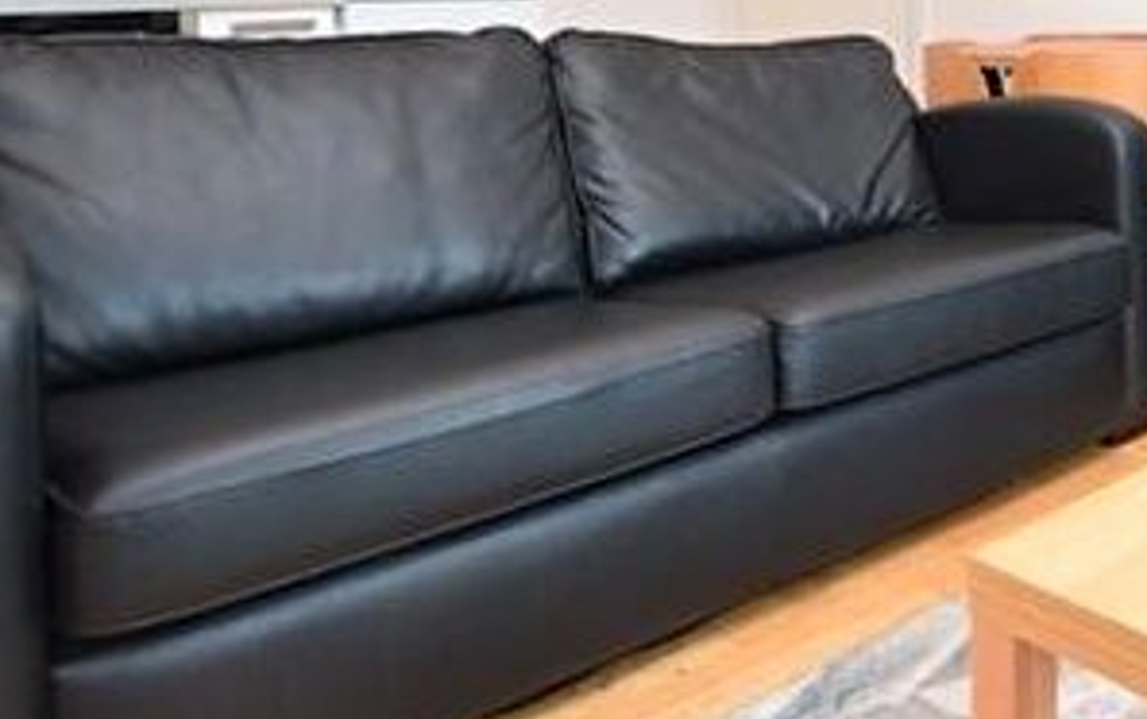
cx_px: 1247
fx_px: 1126
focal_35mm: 36
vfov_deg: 32.8
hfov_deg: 42.8
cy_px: 19
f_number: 5
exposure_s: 1/100
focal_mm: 10
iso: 800
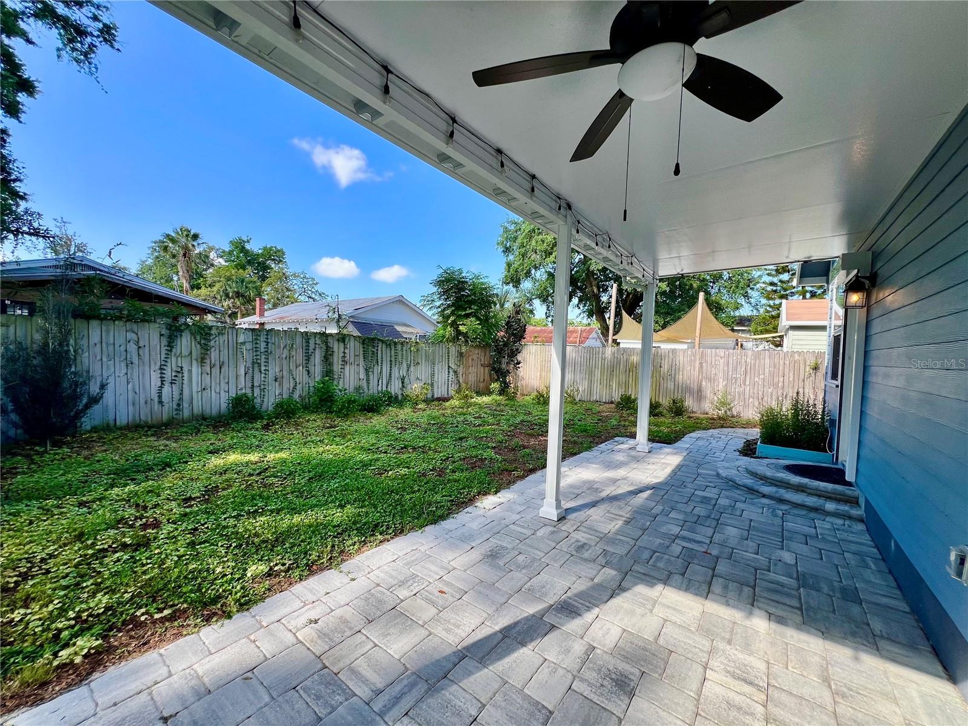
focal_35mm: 13
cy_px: 363
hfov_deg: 106.2
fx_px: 364
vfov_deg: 89.9
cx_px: 484
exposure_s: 1/576
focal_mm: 1.57
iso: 32
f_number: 1.8
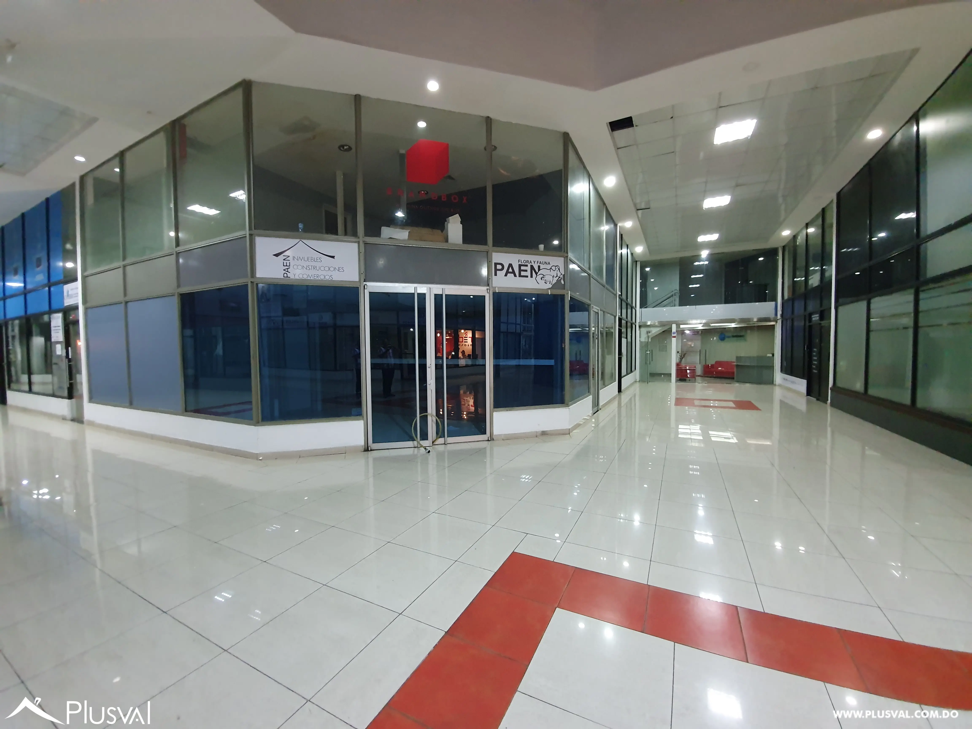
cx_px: 486
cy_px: 364
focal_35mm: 13
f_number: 2.2
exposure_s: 1/20
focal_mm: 1.8
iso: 640
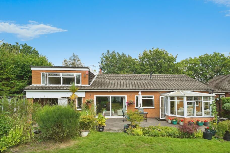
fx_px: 115
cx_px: 129
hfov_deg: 89.6
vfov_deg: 67.3
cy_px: 83
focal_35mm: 18
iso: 200
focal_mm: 16
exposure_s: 1/400
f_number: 7.1
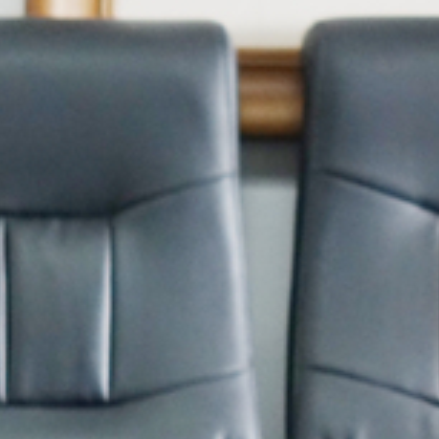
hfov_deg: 5.1
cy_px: 453
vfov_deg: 5.3
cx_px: -669
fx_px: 4749
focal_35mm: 331
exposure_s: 1/80
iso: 500
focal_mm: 25.71
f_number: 2.8
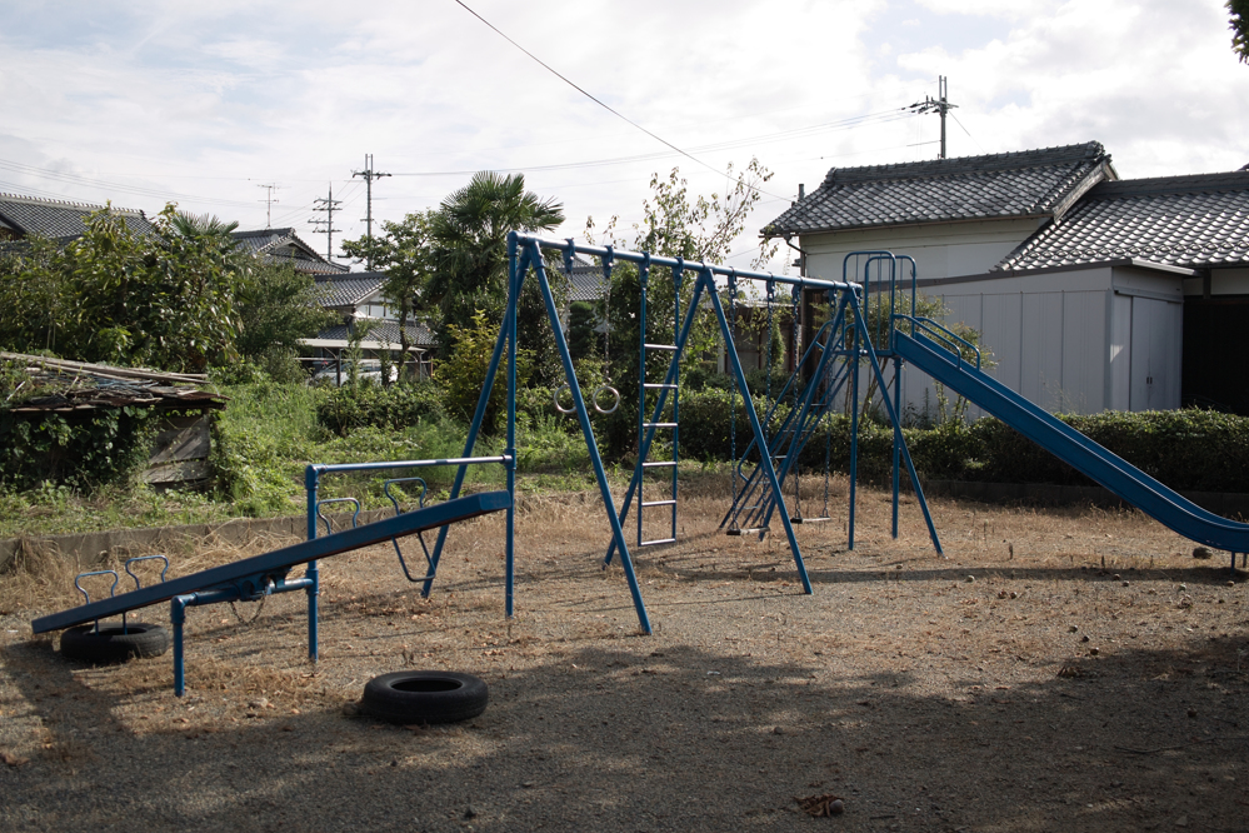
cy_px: 424
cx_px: 639
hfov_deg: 46.4
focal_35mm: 42
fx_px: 1457
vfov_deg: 31.9
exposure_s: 1/1000
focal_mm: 24.2
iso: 100
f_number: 2.8
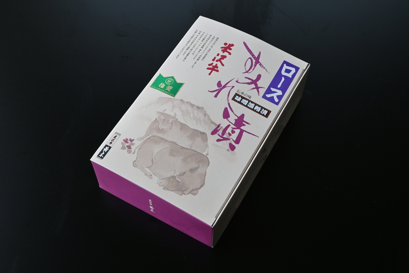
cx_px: 204
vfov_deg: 29.4
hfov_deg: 43.0
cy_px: 136
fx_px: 520
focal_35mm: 46
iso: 280
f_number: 10
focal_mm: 30.5
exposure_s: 1/50
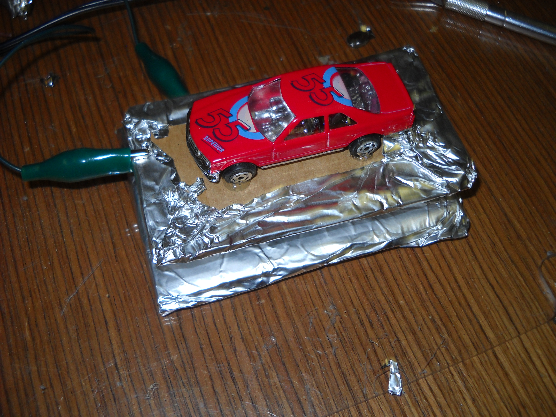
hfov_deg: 45.8
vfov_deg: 35.1
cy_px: 208
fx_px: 659
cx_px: 278
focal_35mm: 41
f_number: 5.5
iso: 113
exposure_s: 1/60
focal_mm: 6.72
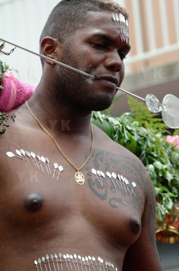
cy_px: 136
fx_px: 1406
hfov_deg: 7.3
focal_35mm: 188
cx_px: 90
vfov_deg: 11.0
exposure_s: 1/400
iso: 200
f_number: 6.3
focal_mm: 125
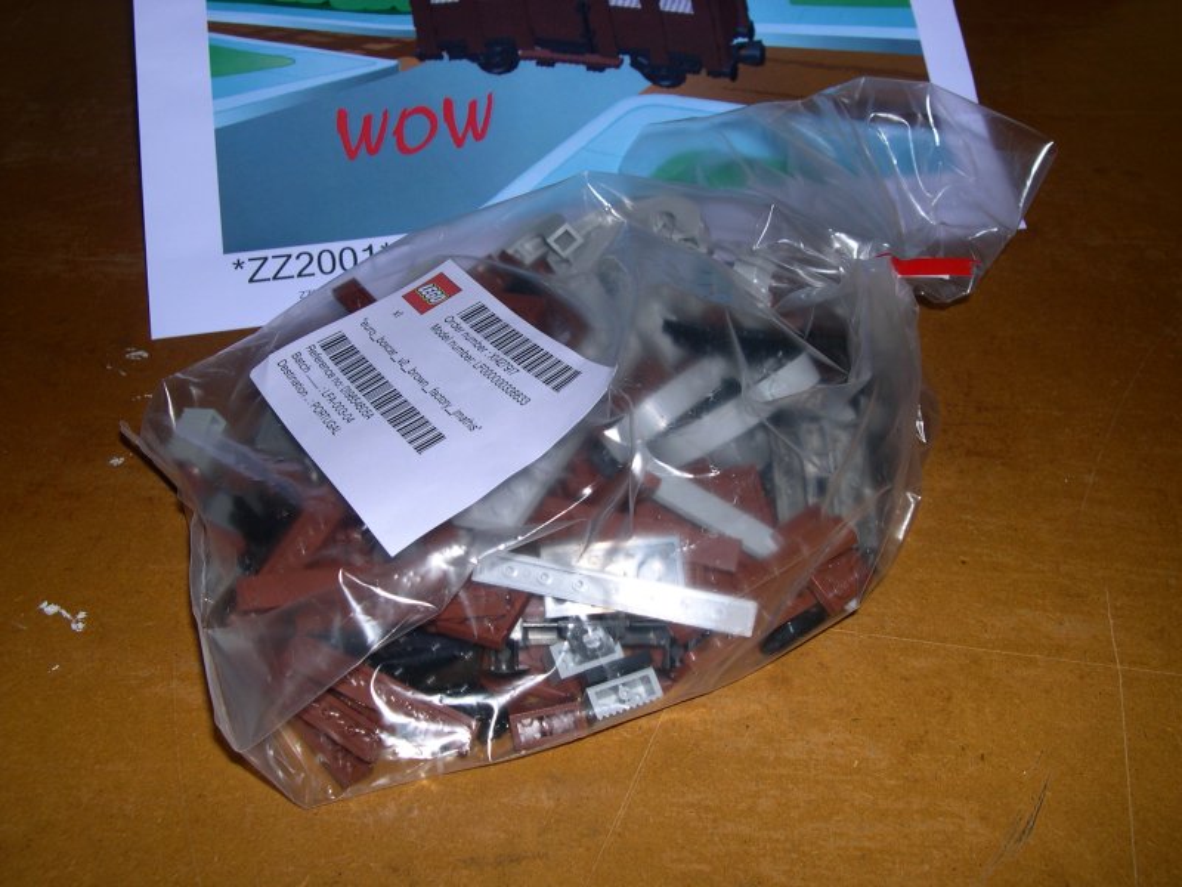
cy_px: 444
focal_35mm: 38
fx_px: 1298
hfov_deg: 49.0
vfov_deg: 37.7
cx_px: 591
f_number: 7.6
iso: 100
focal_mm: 8
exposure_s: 1/60
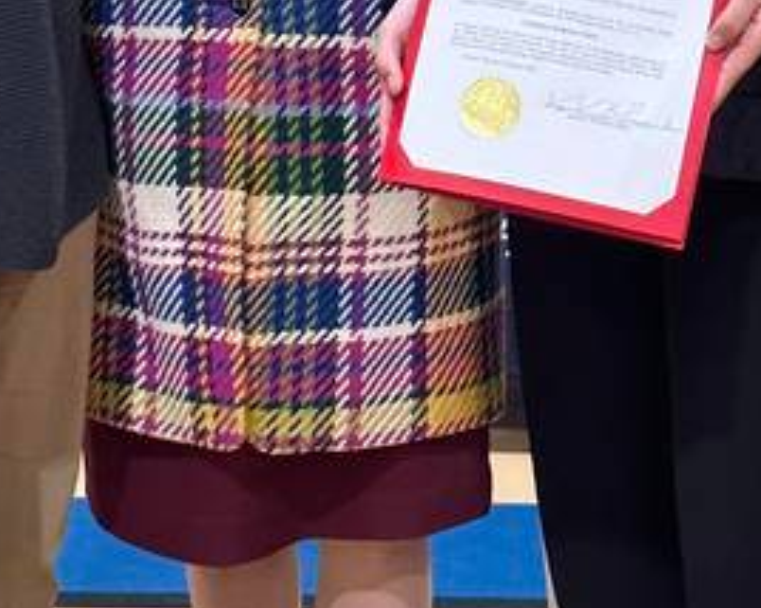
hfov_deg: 13.8
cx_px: 261
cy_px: -193
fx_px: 3151
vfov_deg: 10.8
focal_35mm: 140
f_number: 1.78
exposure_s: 1/60
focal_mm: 6.86
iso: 125
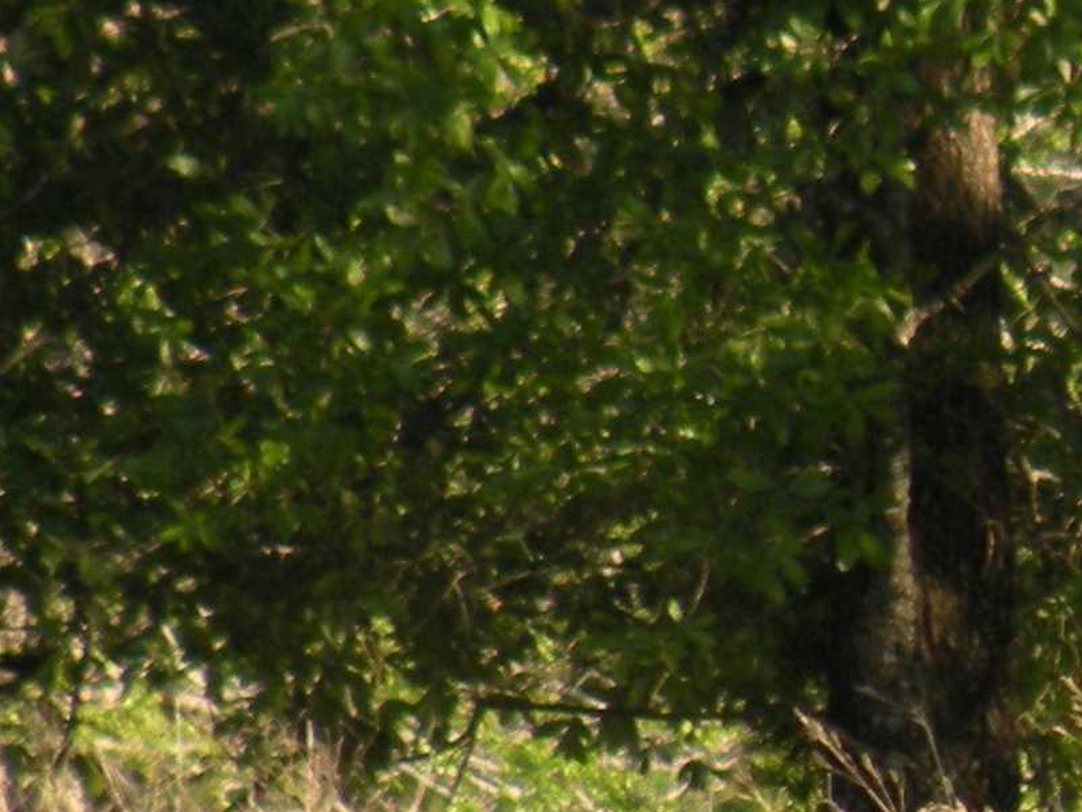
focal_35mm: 1852
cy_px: 679
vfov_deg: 0.8
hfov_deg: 1.1
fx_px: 57906
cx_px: 1569
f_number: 4.5
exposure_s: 1/158
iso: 64
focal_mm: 84.2
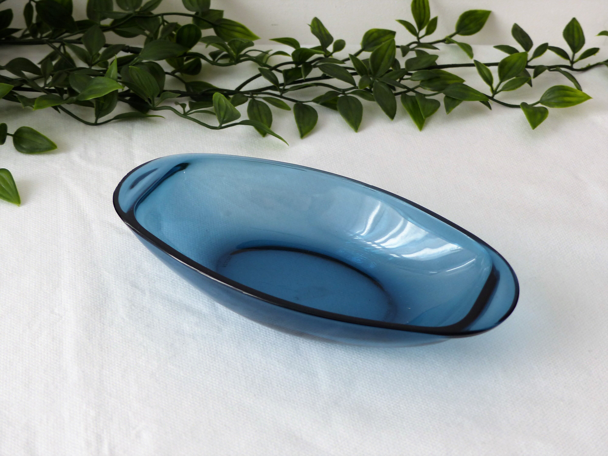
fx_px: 1229
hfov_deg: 27.8
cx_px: 304
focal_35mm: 70
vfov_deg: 21.0
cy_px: 228
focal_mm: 11.9
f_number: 2.8
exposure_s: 1/60
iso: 125
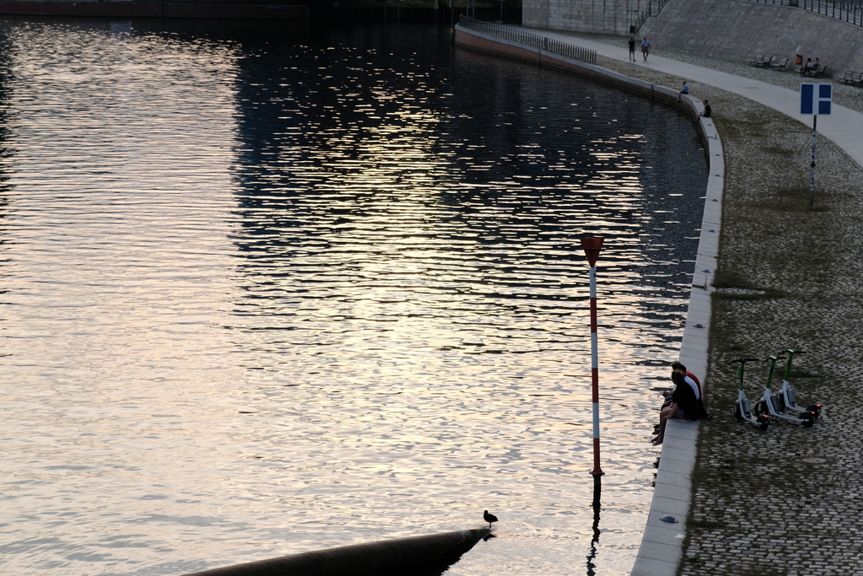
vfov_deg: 13.0
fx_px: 2517
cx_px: 432
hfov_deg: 19.5
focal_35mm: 105
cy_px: 288
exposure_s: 1/1300
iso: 320
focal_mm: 70
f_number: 2.8
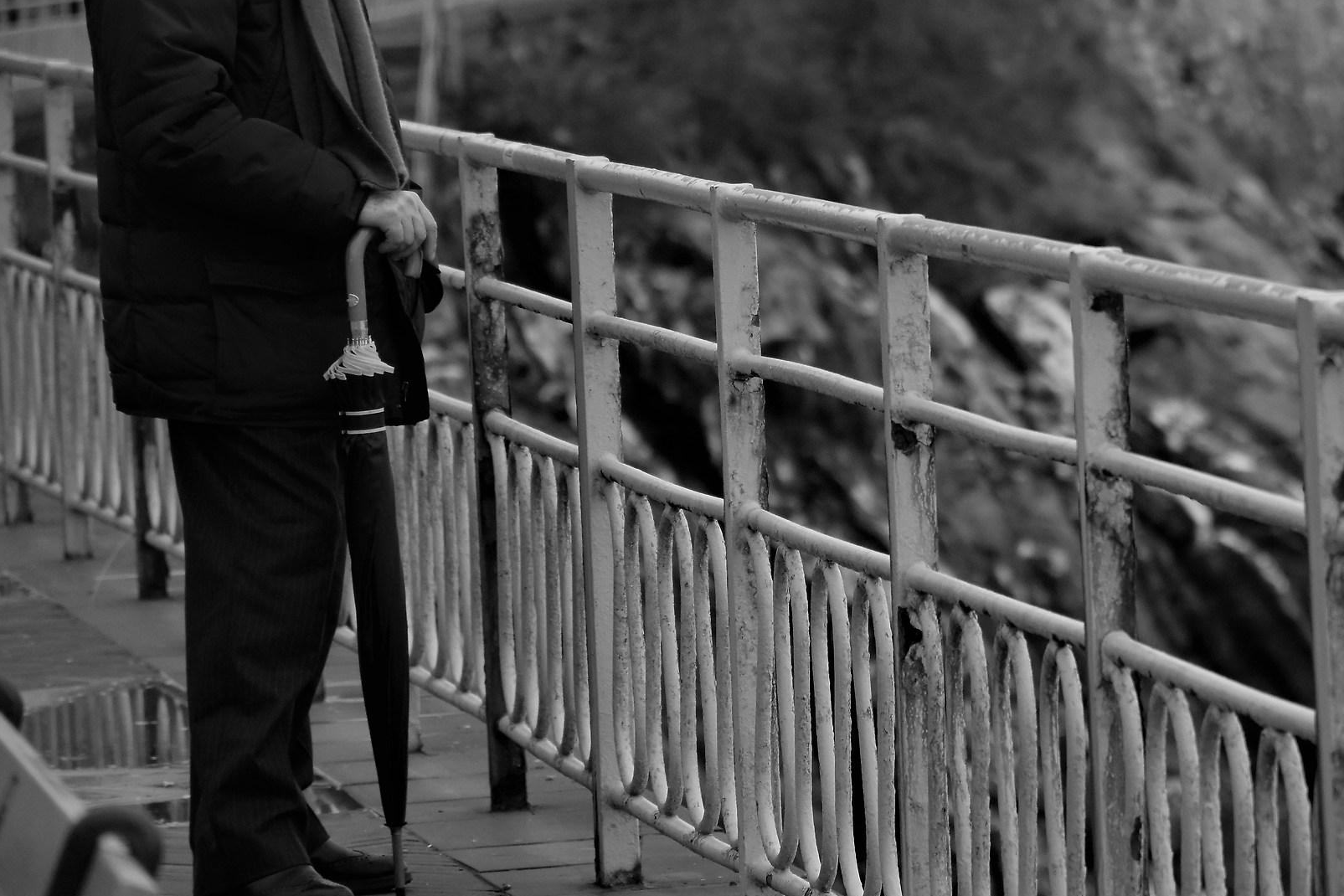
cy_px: 306
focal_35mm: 314
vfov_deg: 4.4
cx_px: 949
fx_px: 11722
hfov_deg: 6.6
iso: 1400
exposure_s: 1/1000
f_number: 5.6
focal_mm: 140
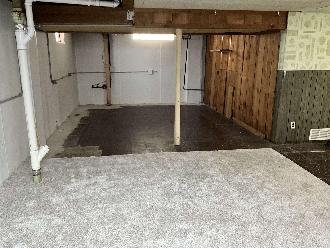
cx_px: 165
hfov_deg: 61.7
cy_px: 124
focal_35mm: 29
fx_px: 276
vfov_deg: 48.2
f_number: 1.8
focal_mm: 3
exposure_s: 1/37
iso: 320
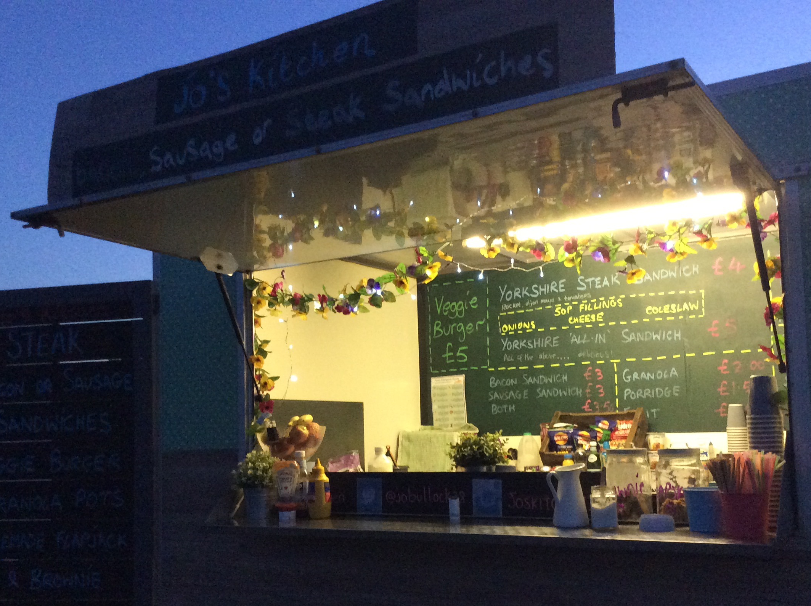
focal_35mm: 39
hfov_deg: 47.9
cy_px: 368
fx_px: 912
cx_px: 437
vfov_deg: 36.6
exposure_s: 1/17
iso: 320
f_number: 2.4
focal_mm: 3.3
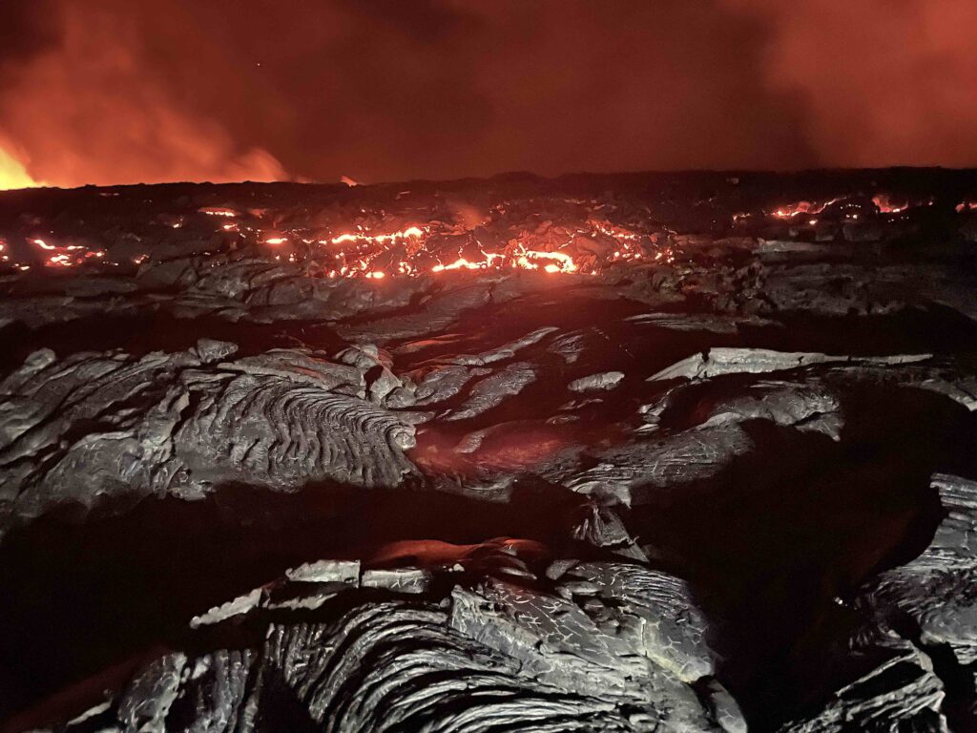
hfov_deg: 67.3
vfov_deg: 53.1
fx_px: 734
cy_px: 366
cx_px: 488
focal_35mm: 26
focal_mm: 4.2
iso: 2000
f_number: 1.6
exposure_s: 1.1
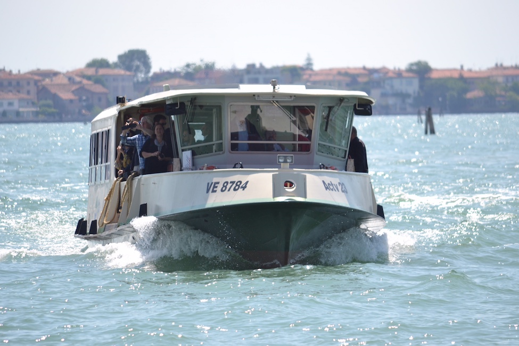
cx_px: 260
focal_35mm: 450
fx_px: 6487
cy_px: 173
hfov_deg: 4.6
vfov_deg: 3.1
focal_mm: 300
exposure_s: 1/500
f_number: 5.6
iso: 180
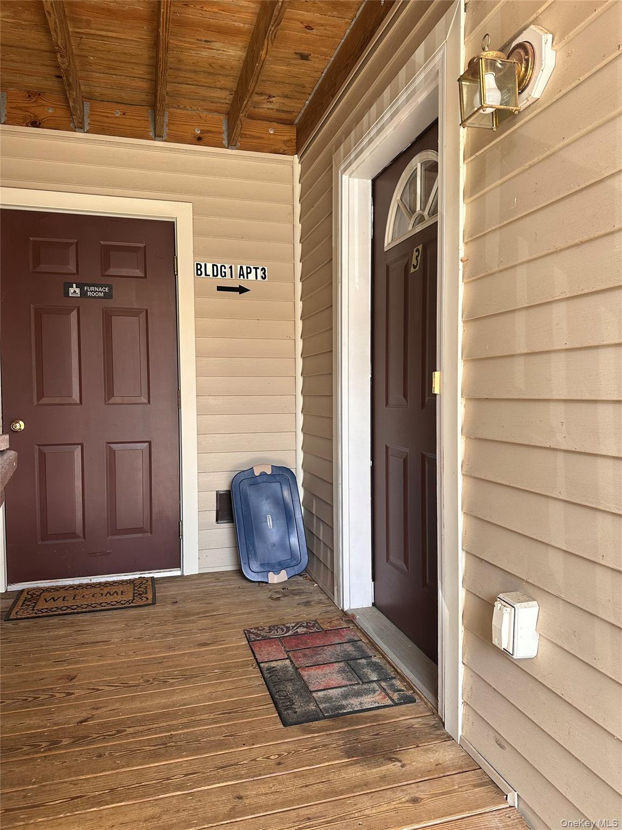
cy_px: 415
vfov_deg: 71.6
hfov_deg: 56.8
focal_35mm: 24
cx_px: 311
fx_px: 575
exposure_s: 1/121
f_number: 1.78
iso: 125
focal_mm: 6.86
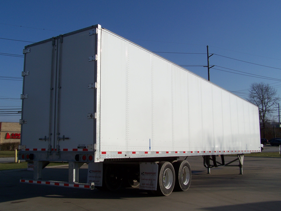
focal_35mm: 38
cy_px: 106
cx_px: 140
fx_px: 308
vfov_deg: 37.7
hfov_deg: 49.0
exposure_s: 1/750
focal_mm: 6.3
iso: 80
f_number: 5.6
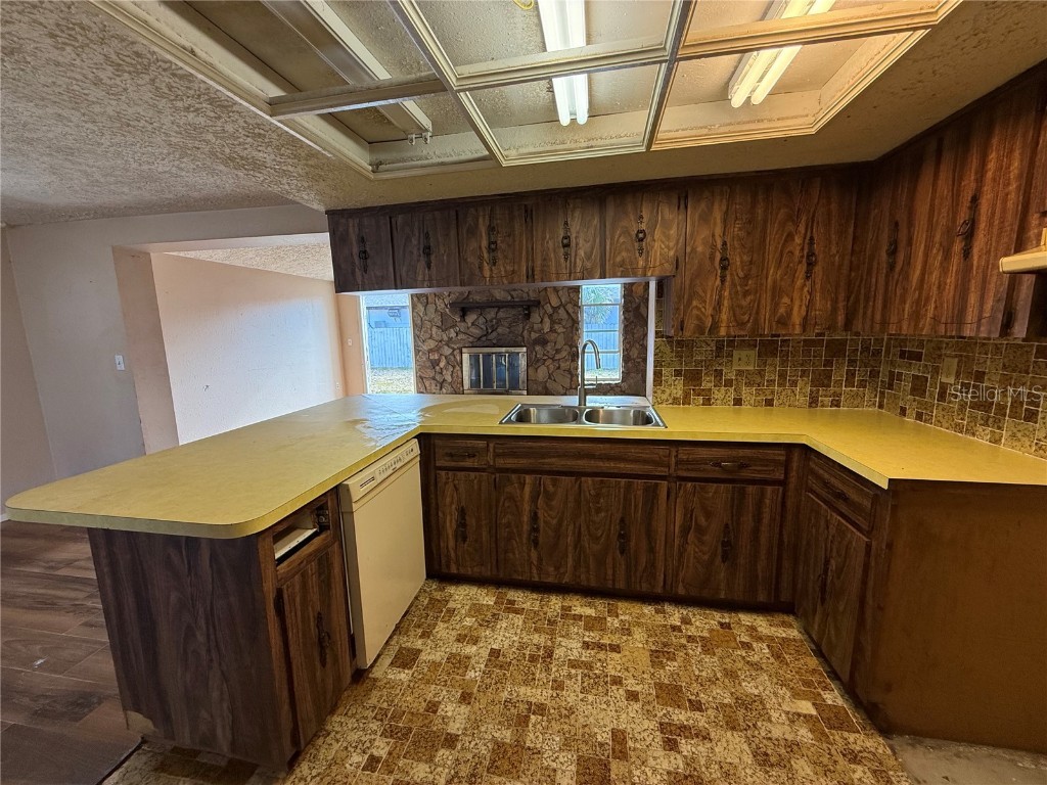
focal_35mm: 14
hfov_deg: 102.1
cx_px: 524
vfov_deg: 85.7
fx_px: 423
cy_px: 392
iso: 200
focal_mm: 2.22
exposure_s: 1/120
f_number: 2.2
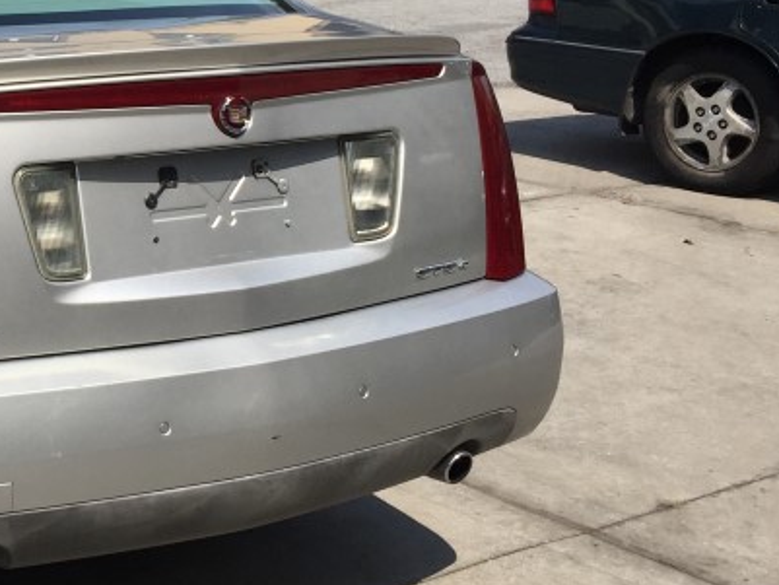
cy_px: 140
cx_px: -105
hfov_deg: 24.3
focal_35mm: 74
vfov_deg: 19.8
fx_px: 1666
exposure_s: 1/2198
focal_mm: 4.15
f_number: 2.2
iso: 32
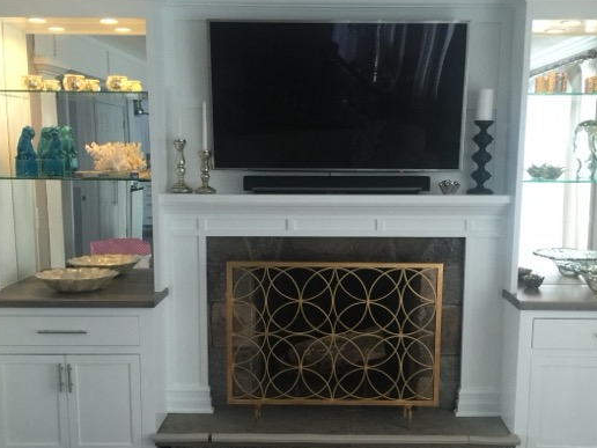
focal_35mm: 45
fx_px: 776
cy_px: 294
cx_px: 322
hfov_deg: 42.0
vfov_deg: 32.0
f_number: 2.2
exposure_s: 1/10
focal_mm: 4.15
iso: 125
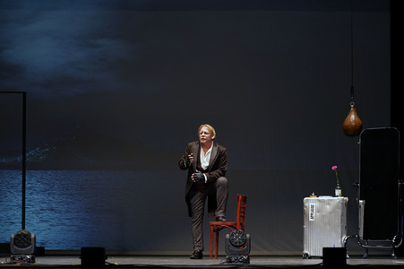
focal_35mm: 75
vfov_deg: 18.2
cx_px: 202
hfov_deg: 27.0
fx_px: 841
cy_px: 134
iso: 1600
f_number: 3.5
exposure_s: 1/125
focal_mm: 75
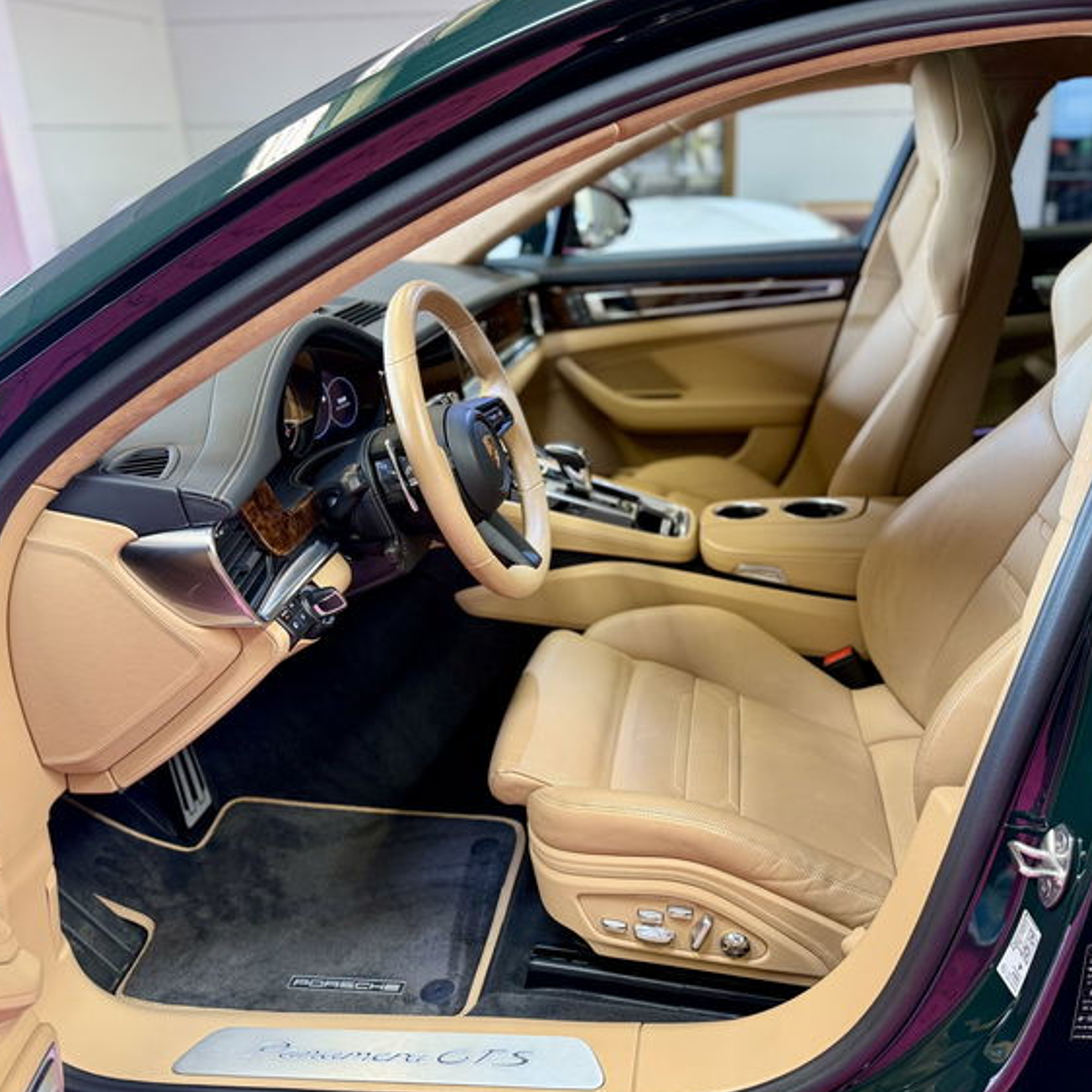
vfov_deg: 55.6
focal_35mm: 29
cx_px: 624
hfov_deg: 55.4
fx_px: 1035
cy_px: 554
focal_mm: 6.76
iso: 160
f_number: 1.78
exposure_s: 1/50
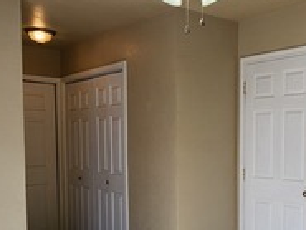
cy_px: 177
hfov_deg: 40.3
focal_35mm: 45
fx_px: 398
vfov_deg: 31.5
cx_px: 245
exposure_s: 1/129
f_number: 2.2
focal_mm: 2.2
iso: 50
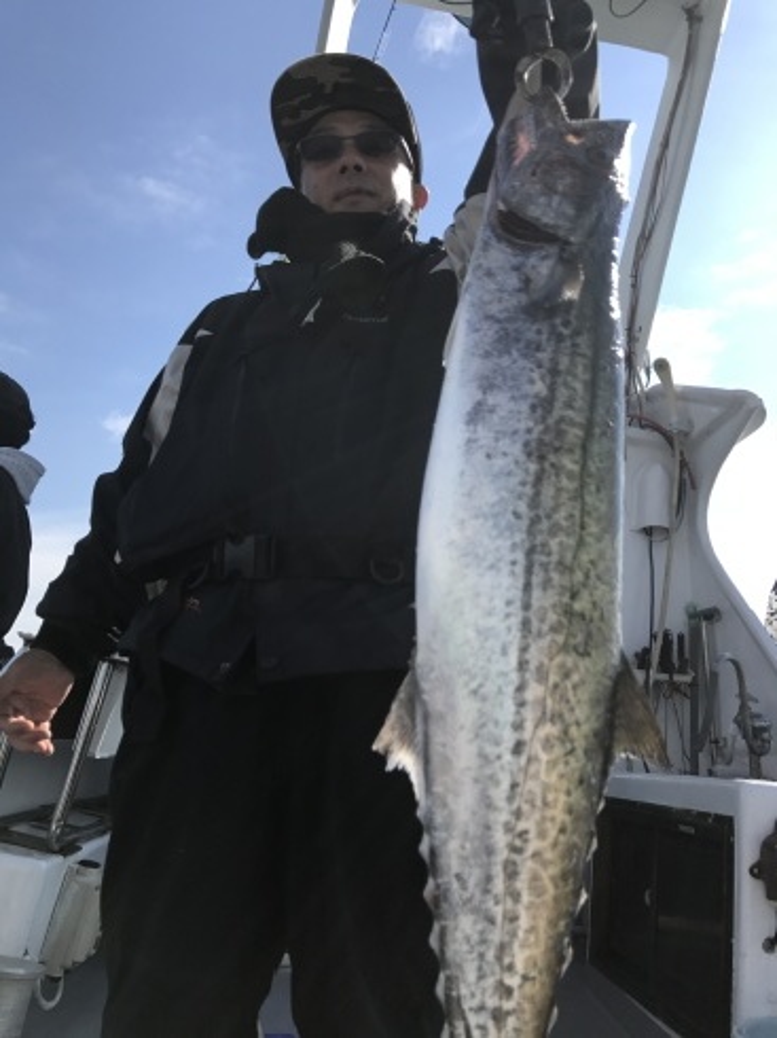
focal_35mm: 28
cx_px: 388
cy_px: 519
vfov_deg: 63.5
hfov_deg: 49.7
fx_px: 839
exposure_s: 1/2227
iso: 20
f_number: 1.8
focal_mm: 3.99
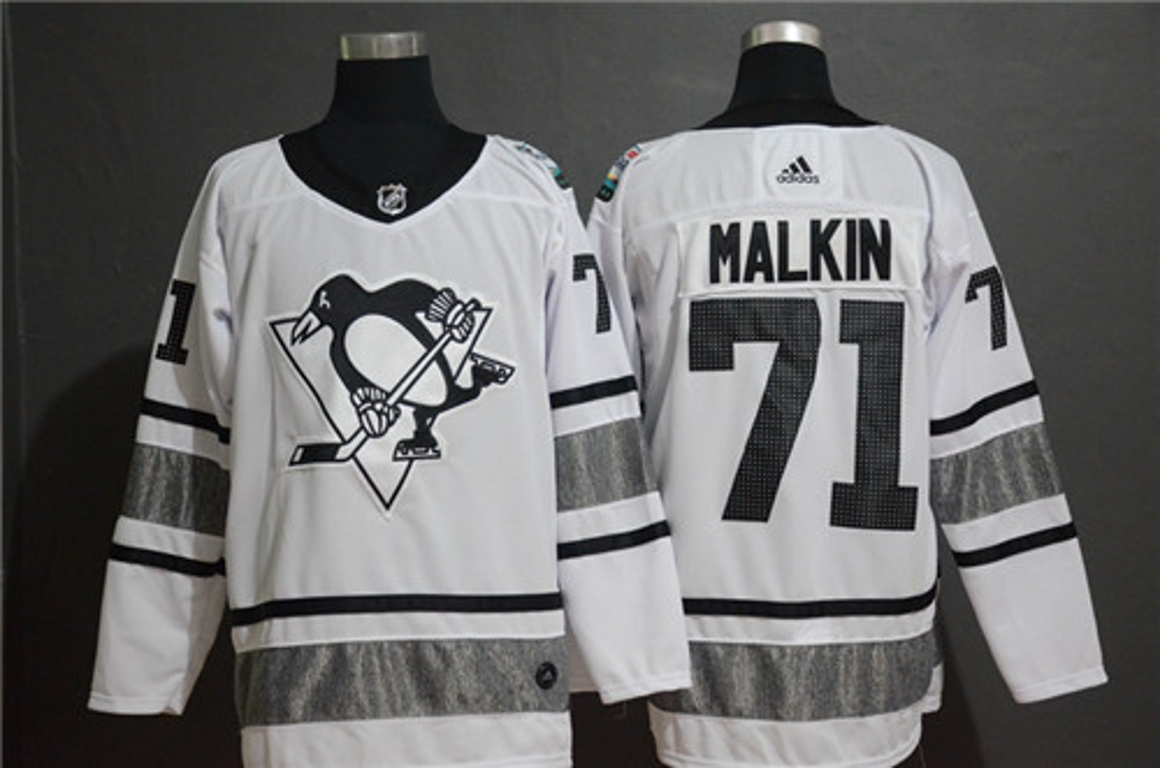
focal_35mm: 63
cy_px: 384
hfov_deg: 32.0
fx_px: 2025
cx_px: 580
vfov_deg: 21.5
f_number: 5.6
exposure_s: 1/30
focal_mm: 42
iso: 4000
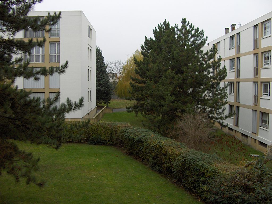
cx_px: 136
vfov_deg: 40.7
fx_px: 275
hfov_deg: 52.6
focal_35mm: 35
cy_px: 102
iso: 199
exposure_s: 1/189
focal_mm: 5.8
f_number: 2.6
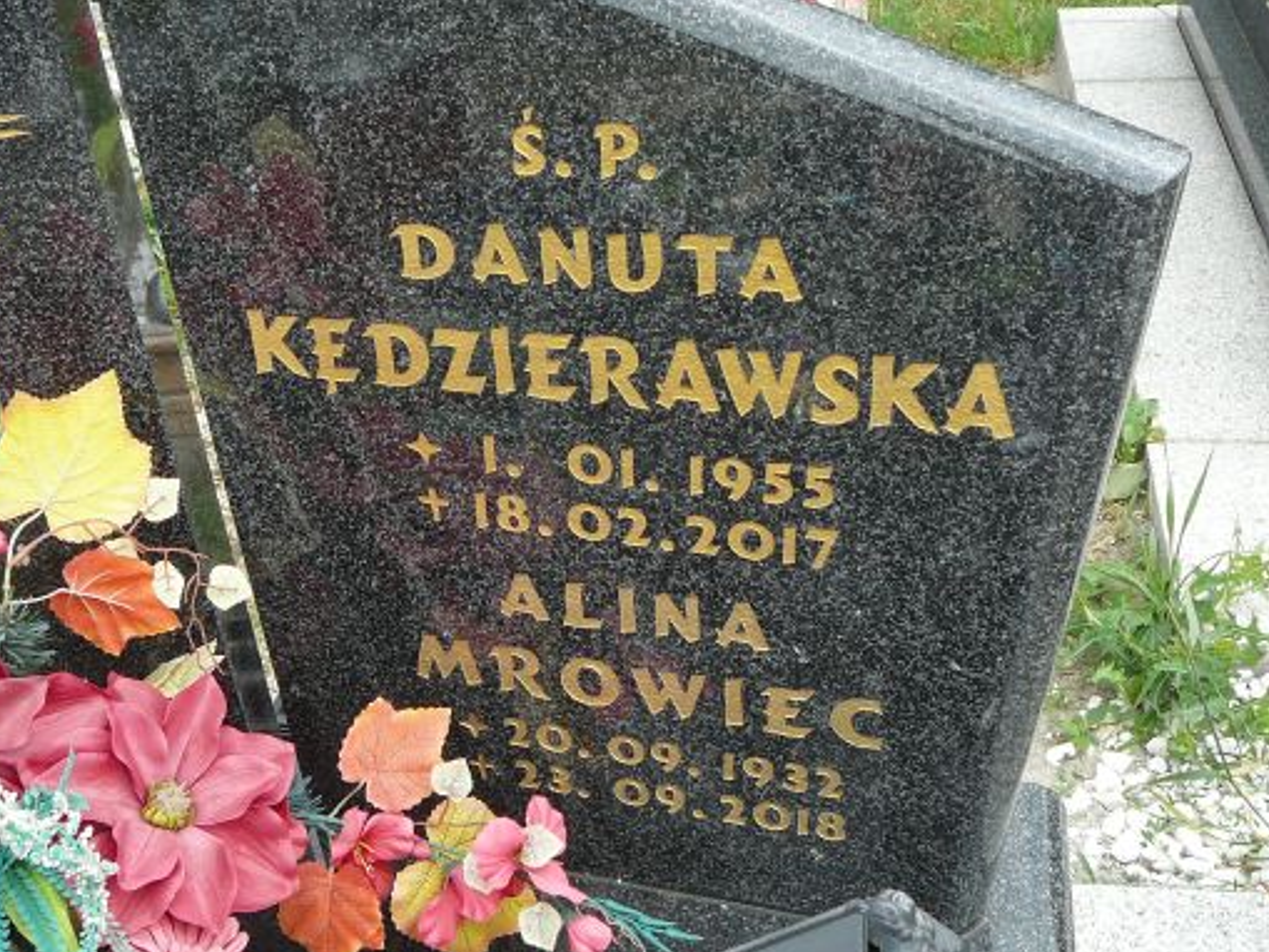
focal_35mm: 44
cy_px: 474
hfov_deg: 42.9
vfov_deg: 32.9
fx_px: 1613
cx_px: 616
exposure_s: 1/320
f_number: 2.8
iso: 80
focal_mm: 5.2
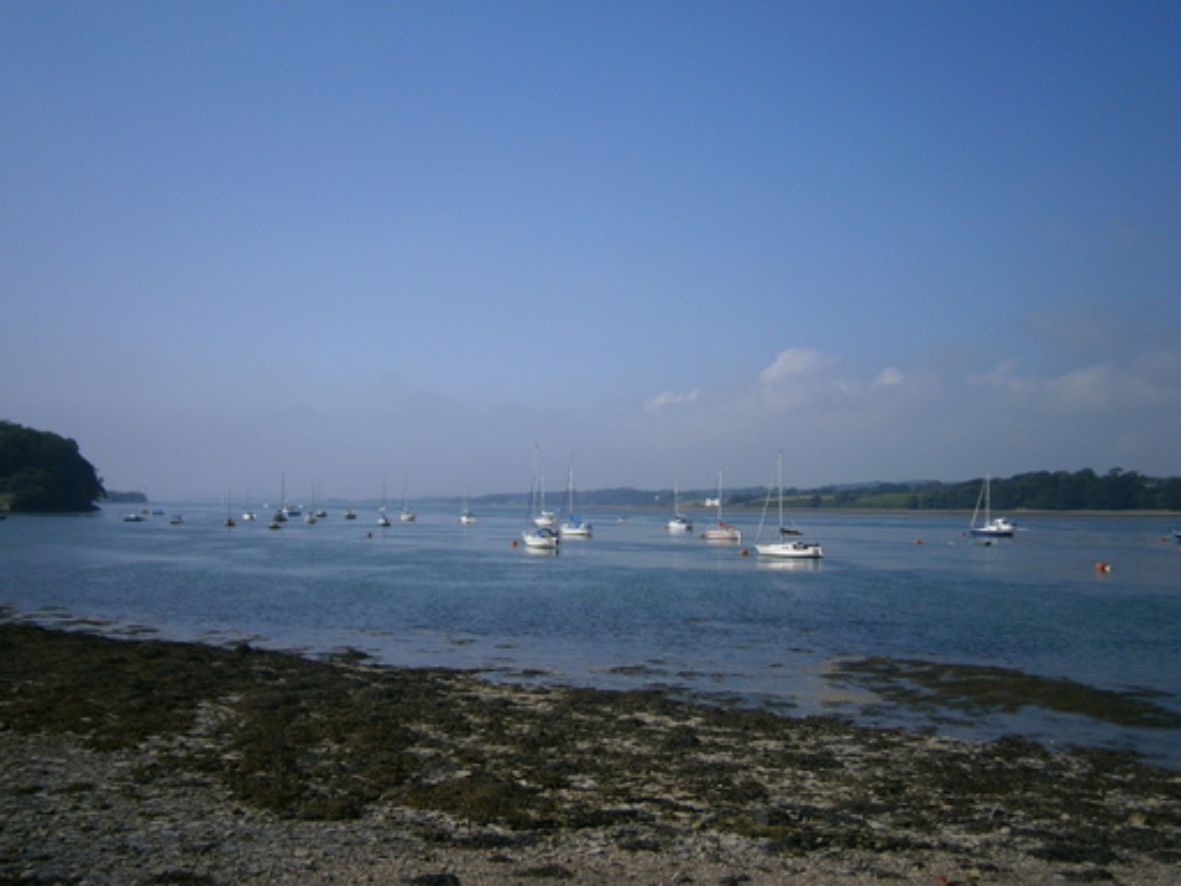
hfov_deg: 58.4
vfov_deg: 45.4
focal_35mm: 31
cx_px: 590
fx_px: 1058
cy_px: 443
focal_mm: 5.5
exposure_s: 1/320
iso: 80
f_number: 8.3
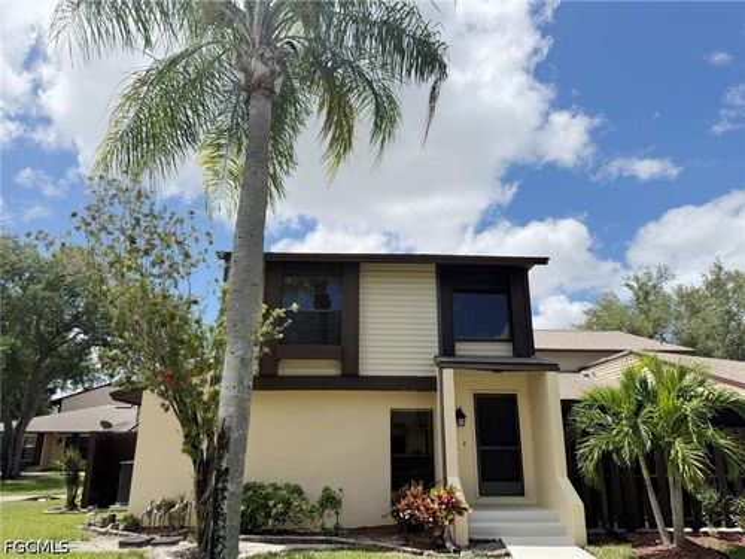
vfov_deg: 56.8
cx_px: 372
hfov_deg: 71.6
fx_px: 517
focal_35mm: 24
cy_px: 280
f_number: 1.78
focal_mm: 6.76
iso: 80
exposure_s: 1/7353
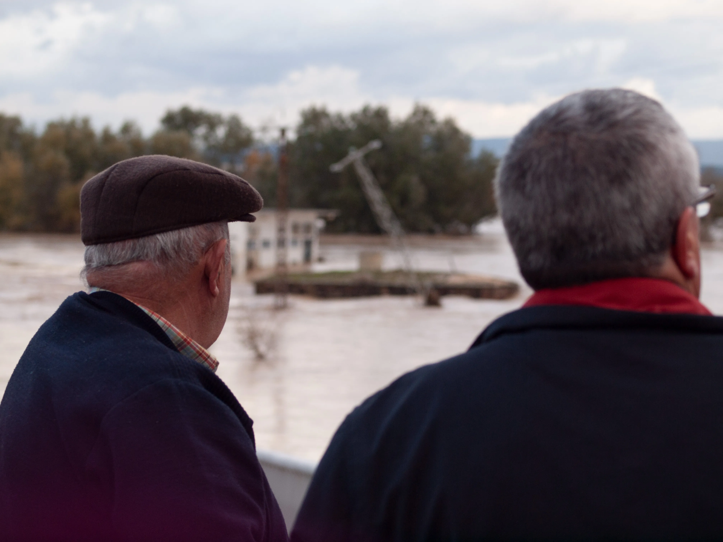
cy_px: 271
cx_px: 362
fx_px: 2089
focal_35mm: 100
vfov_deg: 14.8
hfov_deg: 19.6
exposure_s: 1/125
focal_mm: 50
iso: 250
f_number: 4
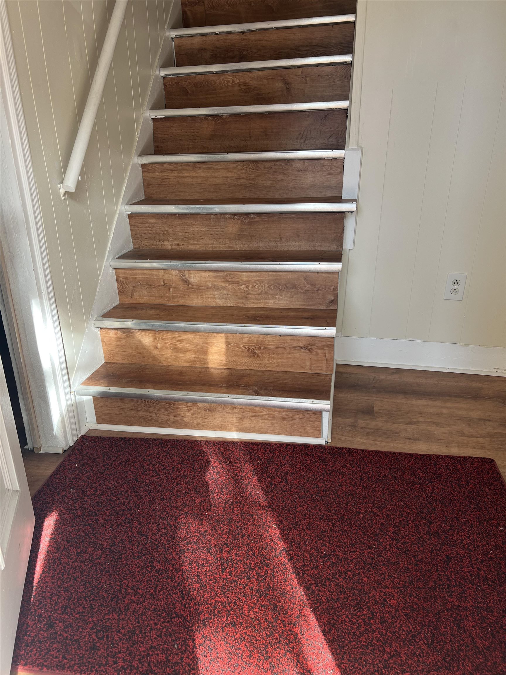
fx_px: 507
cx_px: 253
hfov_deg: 53.1
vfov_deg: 67.3
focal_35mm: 26
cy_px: 338
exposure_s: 1/121
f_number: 1.5
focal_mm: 5.7
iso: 40
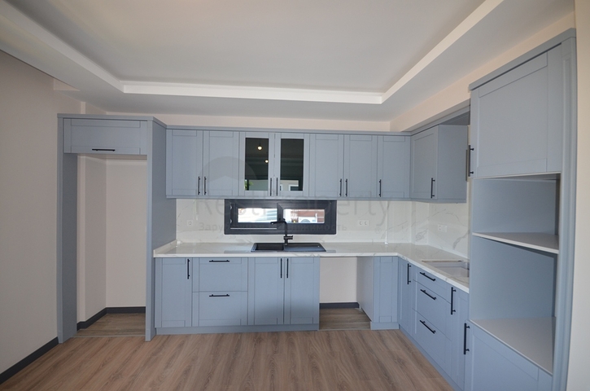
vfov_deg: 77.1
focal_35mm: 15
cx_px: 295
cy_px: 196
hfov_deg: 100.5
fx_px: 245
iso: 400
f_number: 7.1
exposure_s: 1/60
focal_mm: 10
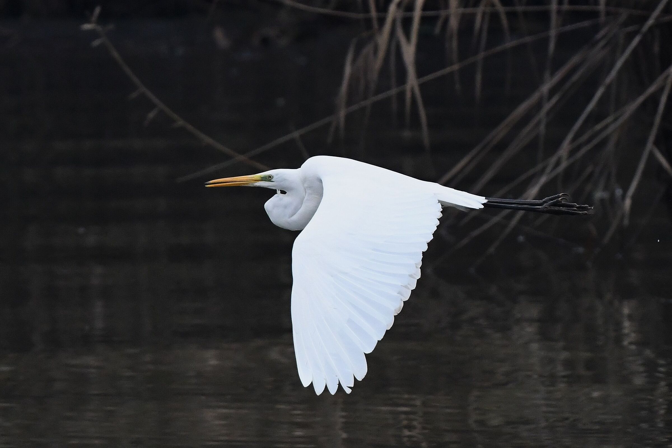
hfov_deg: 2.8
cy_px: 224
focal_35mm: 750
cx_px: 336
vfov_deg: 1.8
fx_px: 13994
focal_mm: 500
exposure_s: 1/1600
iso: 2500
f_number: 6.3
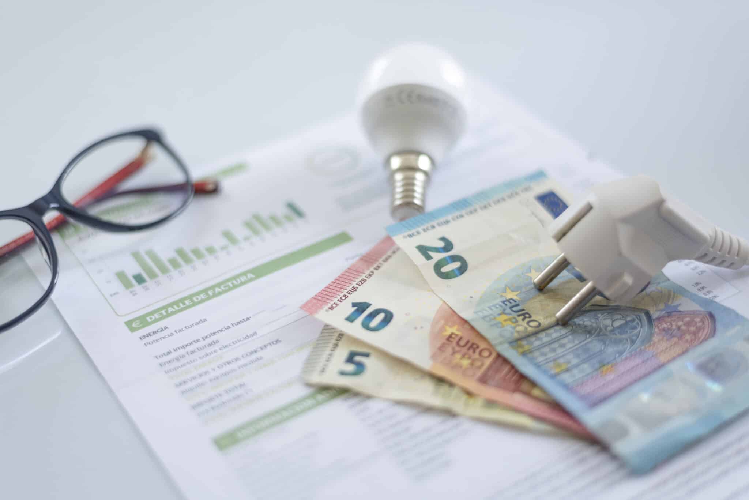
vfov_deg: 27.0
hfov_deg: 39.6
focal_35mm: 50
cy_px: 250
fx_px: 1041
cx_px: 374
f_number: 1.8
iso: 400
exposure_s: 1/60
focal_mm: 50
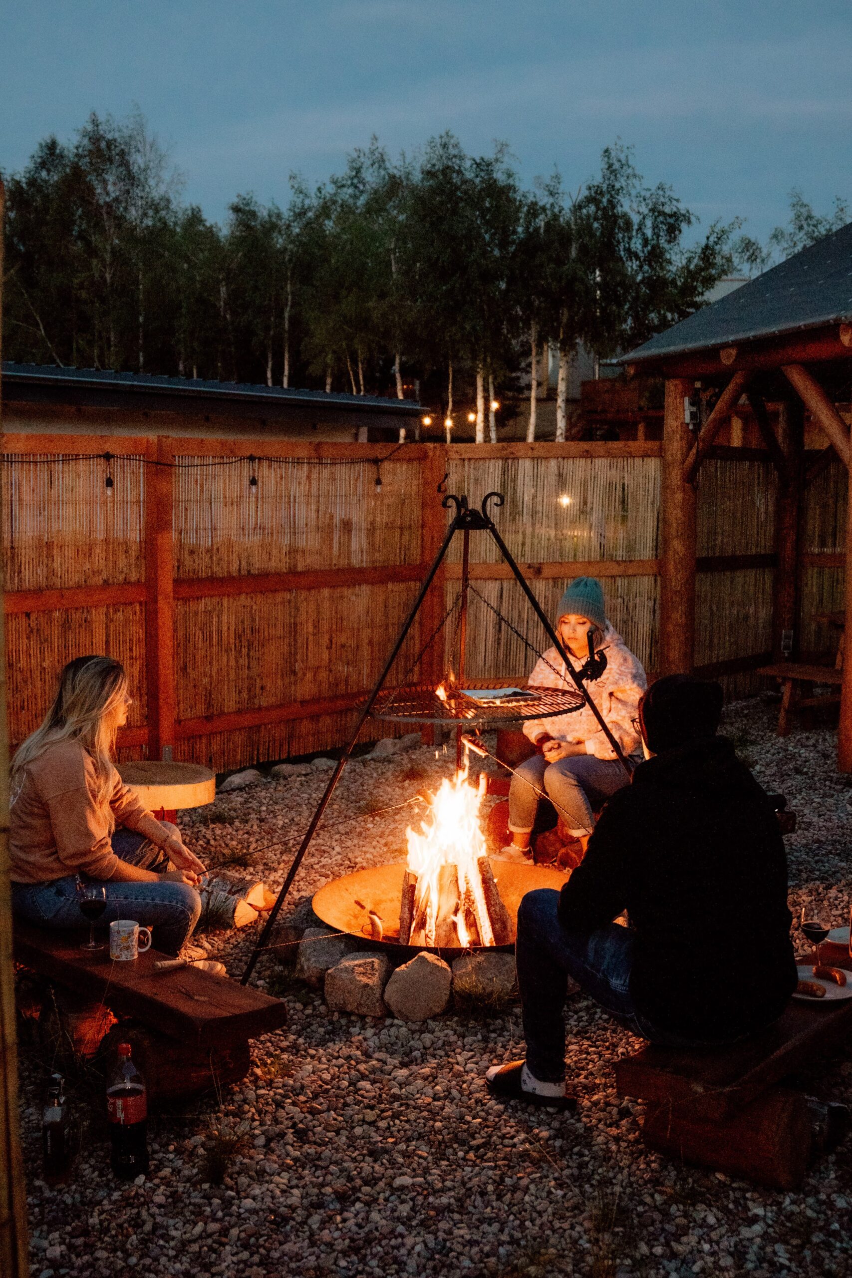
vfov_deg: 53.1
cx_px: 426
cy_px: 639
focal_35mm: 36
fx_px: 1278
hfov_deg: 36.9
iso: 3200
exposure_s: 1/100
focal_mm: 24
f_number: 2.8
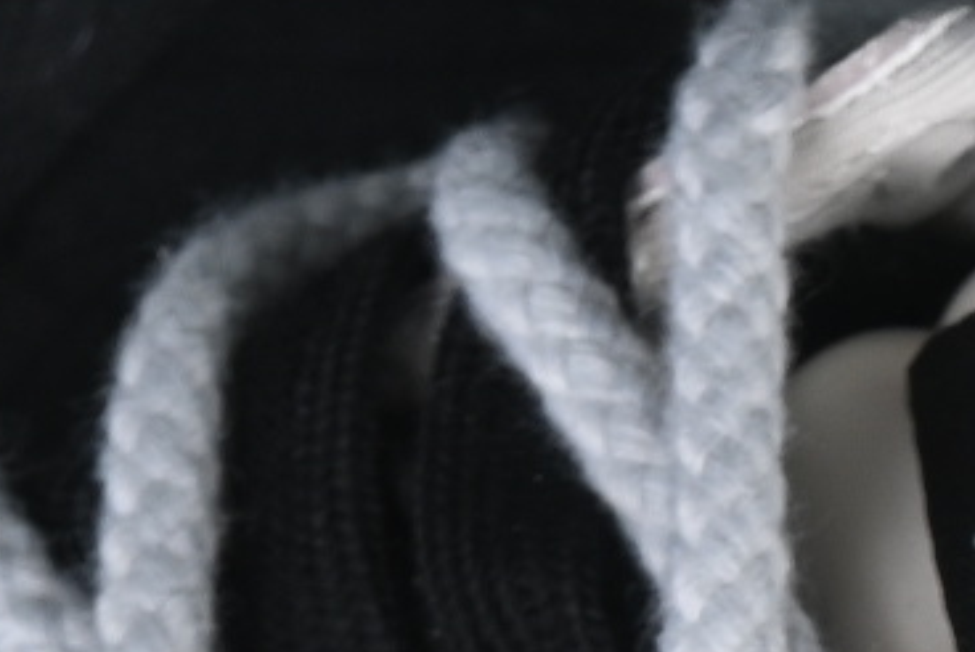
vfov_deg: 2.4
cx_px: 766
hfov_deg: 3.6
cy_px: 2277
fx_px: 15368
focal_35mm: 567
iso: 160
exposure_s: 1/60
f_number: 7.1
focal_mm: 50
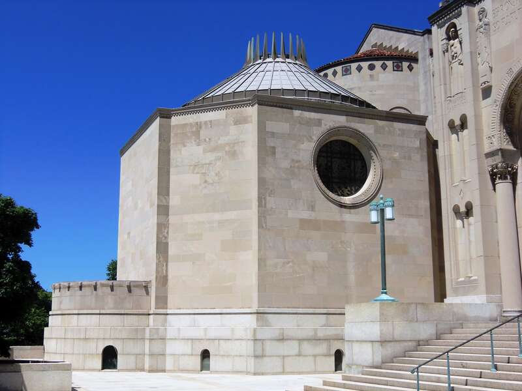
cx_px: 261
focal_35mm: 49
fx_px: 739
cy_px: 196
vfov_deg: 29.7
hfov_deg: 38.9
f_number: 12.6
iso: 64
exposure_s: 1/100
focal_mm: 8.7
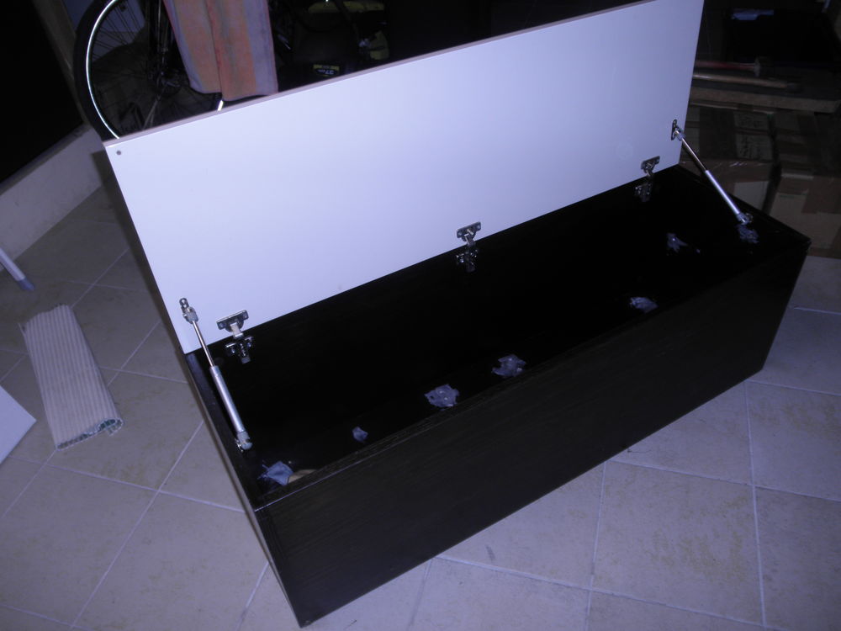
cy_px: 316
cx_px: 420
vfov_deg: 49.7
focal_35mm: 28
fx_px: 680
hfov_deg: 63.4
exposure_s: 1/30
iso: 64
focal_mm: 5
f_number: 3
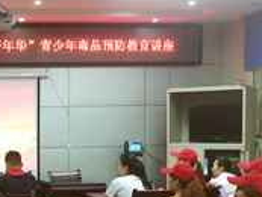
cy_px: 174
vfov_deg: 18.6
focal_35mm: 78
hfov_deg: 23.5
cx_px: -24
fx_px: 591
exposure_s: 1/50
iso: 200
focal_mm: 3.95
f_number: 2.2
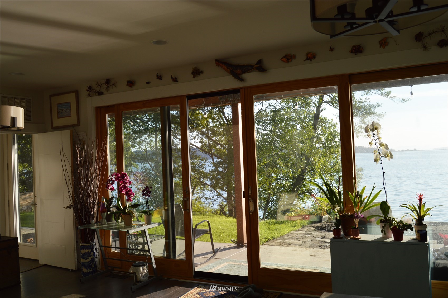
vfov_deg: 39.9
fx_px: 410
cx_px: 224
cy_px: 149
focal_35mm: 33
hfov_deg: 57.3
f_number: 6.3
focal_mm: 22
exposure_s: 1/160
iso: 100
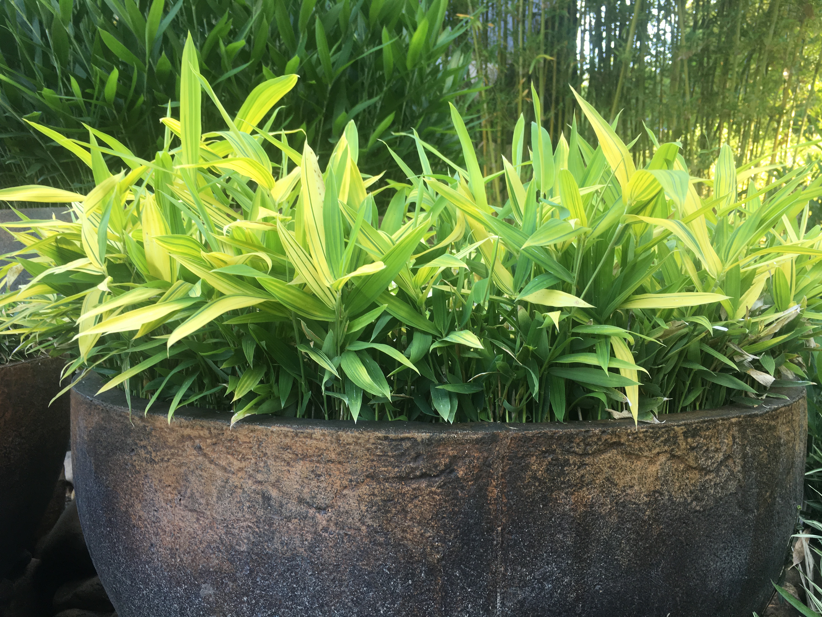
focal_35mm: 29
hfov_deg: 61.7
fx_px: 689
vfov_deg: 48.2
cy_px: 308
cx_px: 411
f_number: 2.2
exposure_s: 1/50
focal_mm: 4.15
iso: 32
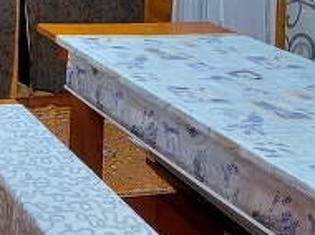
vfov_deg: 16.2
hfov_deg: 22.6
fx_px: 736
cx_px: -41
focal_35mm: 81
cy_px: -141
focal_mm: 5.23
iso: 160
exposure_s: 1/50
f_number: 1.8
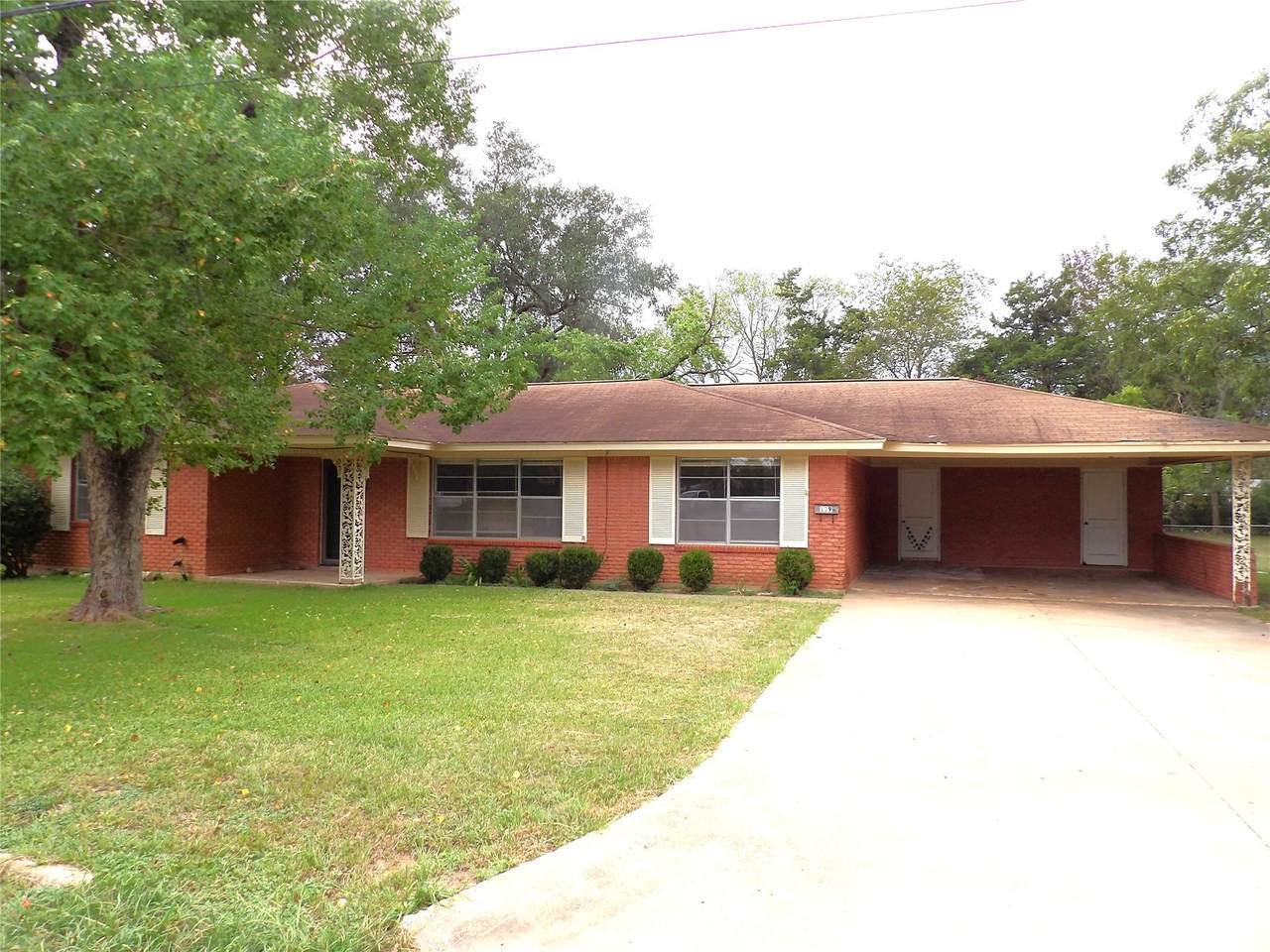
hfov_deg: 71.6
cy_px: 476
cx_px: 635
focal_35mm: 24
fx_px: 881
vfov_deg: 56.8
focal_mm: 4.3
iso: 100
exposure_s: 1/272
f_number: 3.2
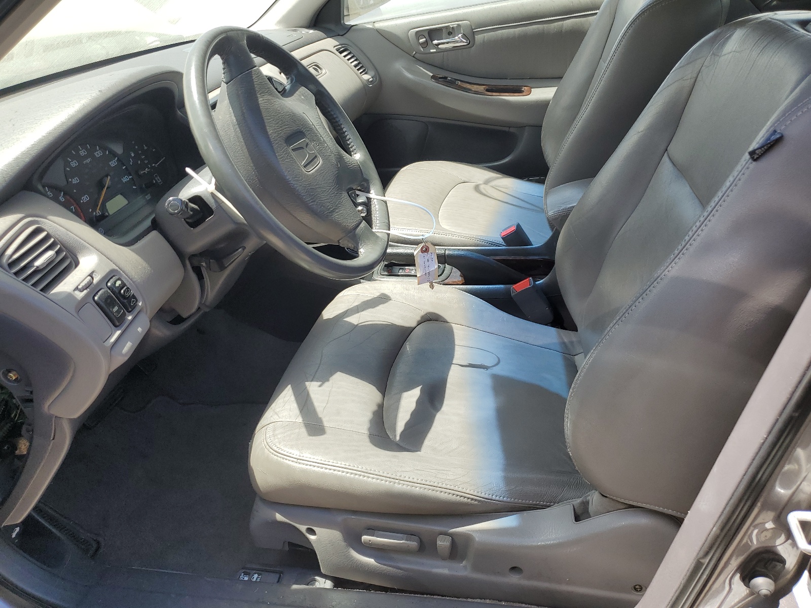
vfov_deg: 53.1
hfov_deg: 67.3
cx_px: 406
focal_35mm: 26
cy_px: 304
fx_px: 609
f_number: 1.5
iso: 50
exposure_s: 1/667
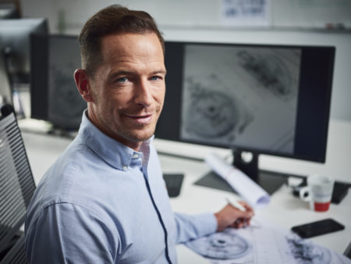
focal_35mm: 50
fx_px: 507
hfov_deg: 38.2
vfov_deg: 29.1
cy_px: 132
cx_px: 176
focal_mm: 63
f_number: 2.8
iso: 100
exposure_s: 1/125
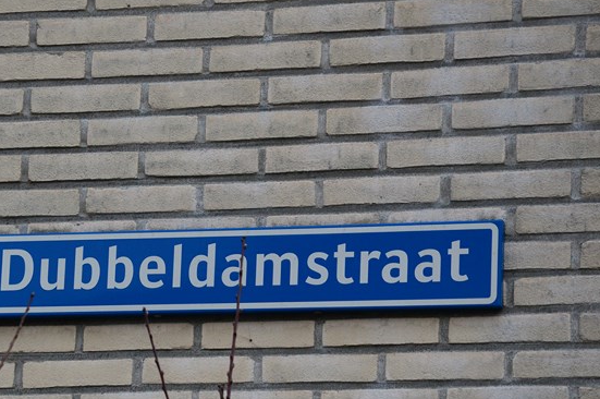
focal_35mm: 229
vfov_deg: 6.0
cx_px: 187
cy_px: 285
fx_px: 3808
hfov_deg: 9.0
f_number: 7.1
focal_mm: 105
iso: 800
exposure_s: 1/640
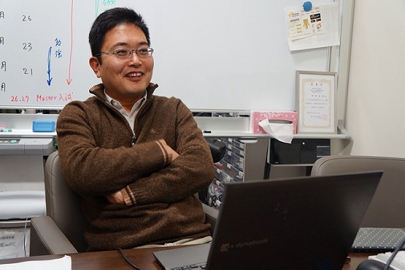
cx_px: 202
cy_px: 135
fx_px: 371
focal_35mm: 33
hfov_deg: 57.2
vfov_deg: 40.0
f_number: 4
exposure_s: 1/60
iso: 400
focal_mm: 22
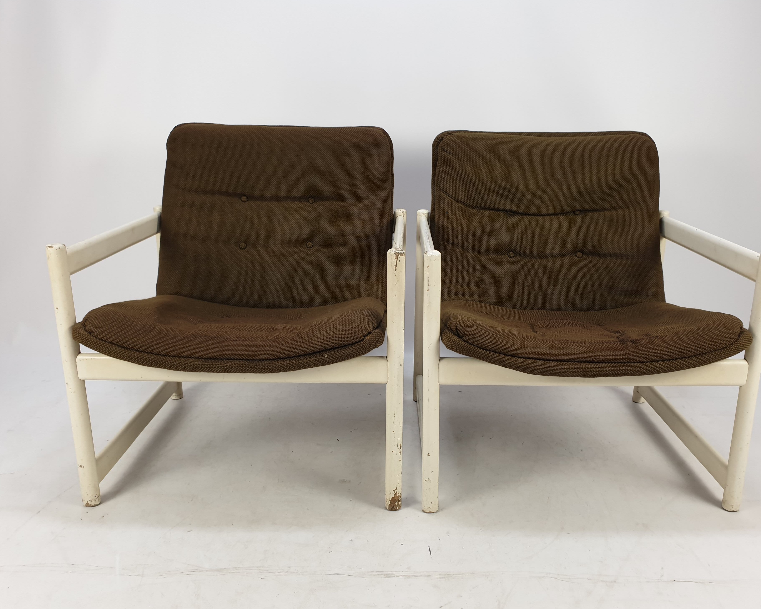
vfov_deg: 51.5
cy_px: 309
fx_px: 631
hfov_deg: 62.1
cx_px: 410
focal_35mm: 28
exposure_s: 1/100
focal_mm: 4.3
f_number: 2.4
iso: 80
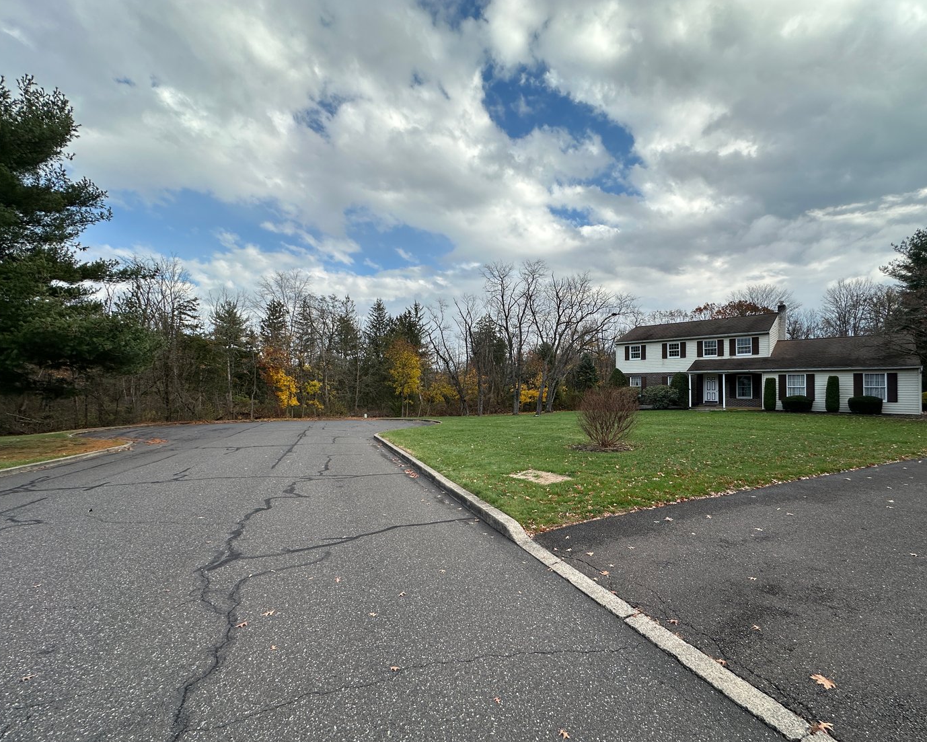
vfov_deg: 84.0
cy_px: 380
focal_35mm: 15
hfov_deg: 96.7
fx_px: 412
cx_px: 489
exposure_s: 1/1350
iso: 50
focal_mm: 2.22
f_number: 2.2
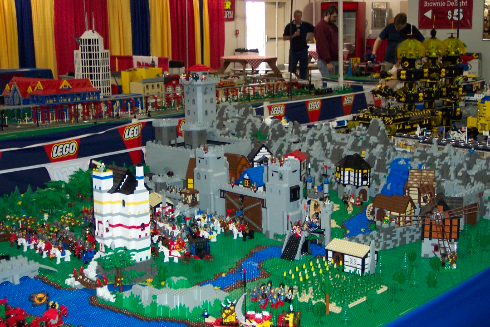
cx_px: 245
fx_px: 694
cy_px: 164
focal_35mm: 51
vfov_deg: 26.5
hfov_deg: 38.9
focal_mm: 10.7
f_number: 3.4
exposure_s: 1/45
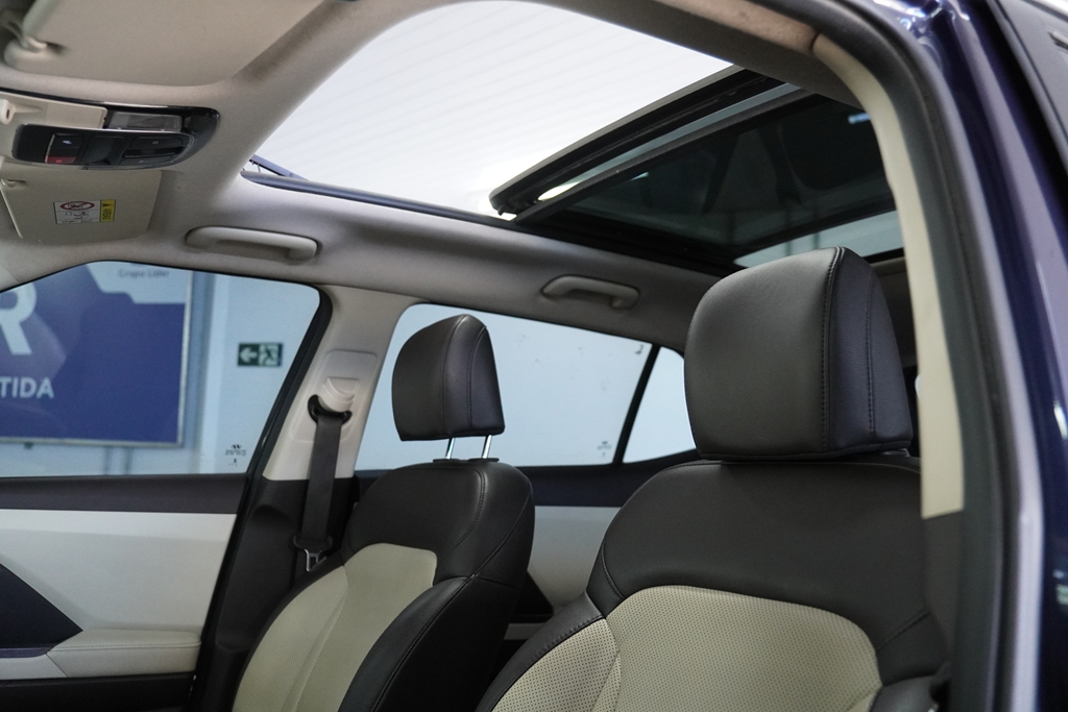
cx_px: 534
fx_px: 935
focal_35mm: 32
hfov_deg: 59.5
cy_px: 356
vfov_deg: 41.7
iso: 2500
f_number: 2.8
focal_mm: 21
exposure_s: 1/160
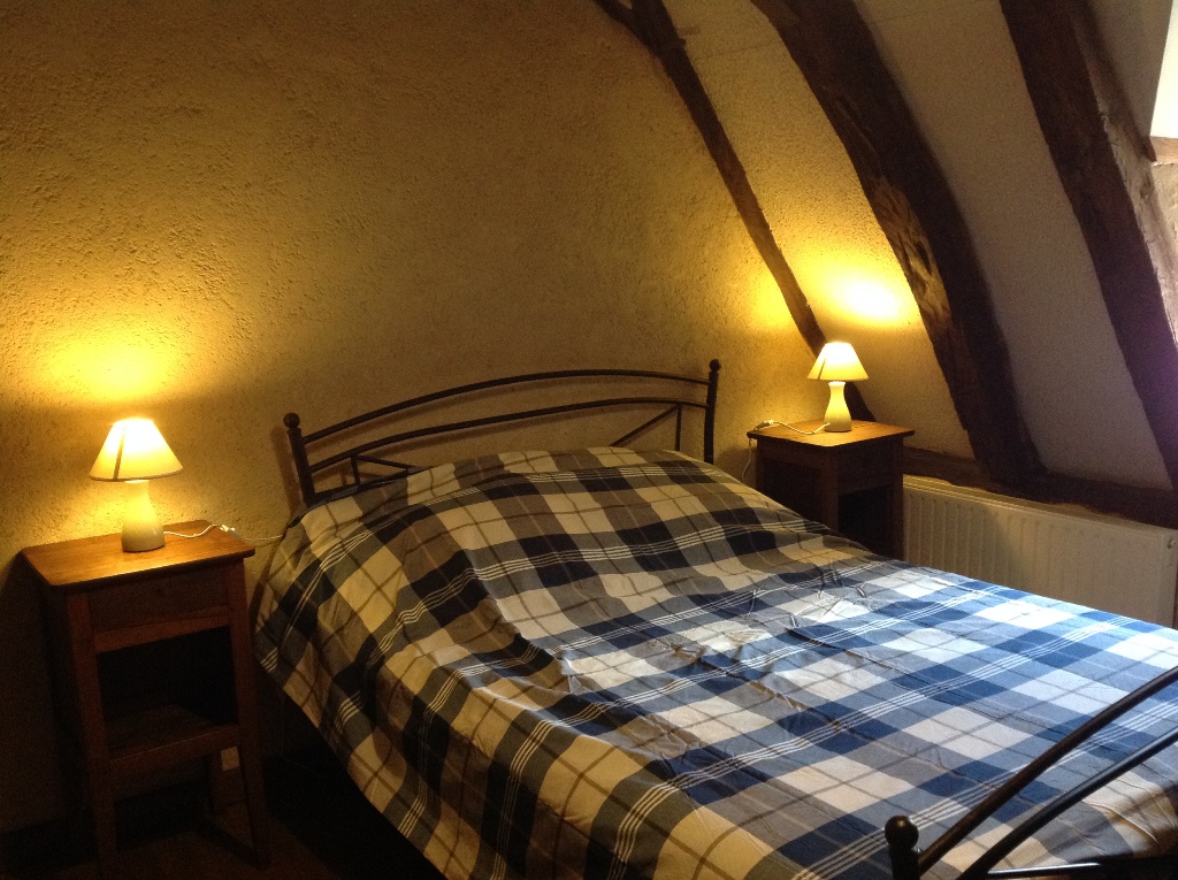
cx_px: 589
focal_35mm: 35
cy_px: 440
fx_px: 1189
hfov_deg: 52.7
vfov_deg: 40.6
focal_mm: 4.28
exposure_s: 1/15
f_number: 2.4
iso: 320
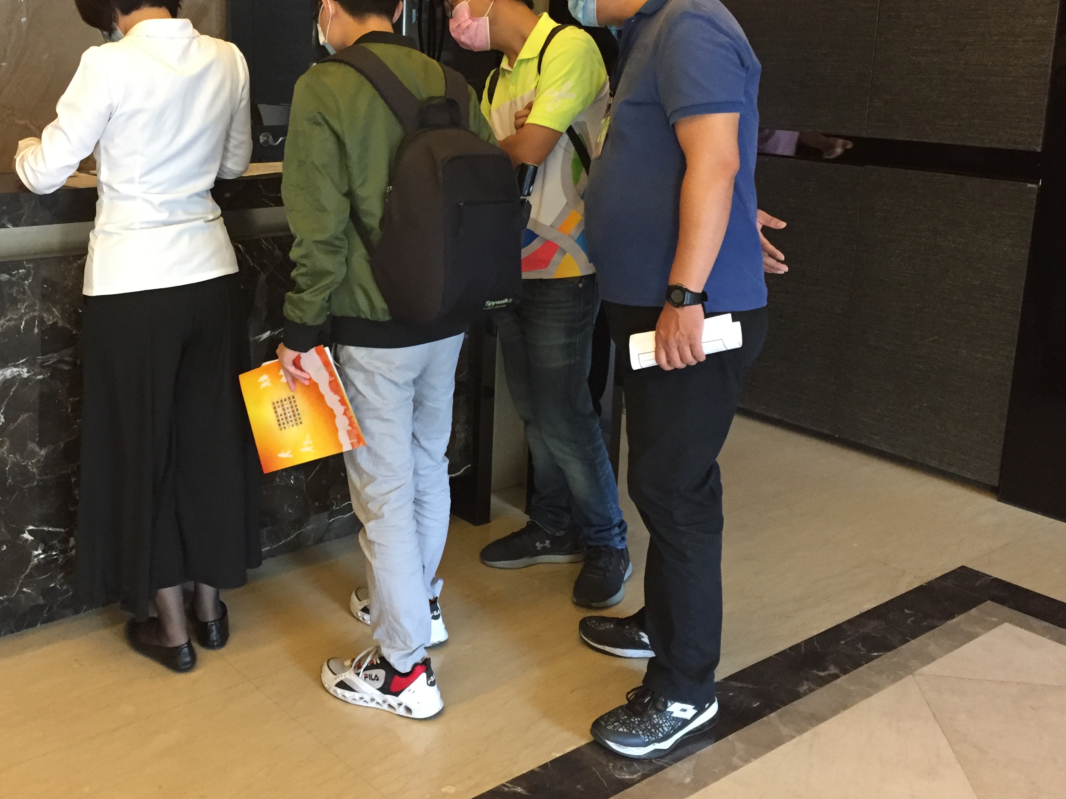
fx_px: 1170
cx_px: 399
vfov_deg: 37.4
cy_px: 287
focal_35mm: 38
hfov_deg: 48.5
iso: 200
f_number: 2.2
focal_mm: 4.15
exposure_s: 1/30
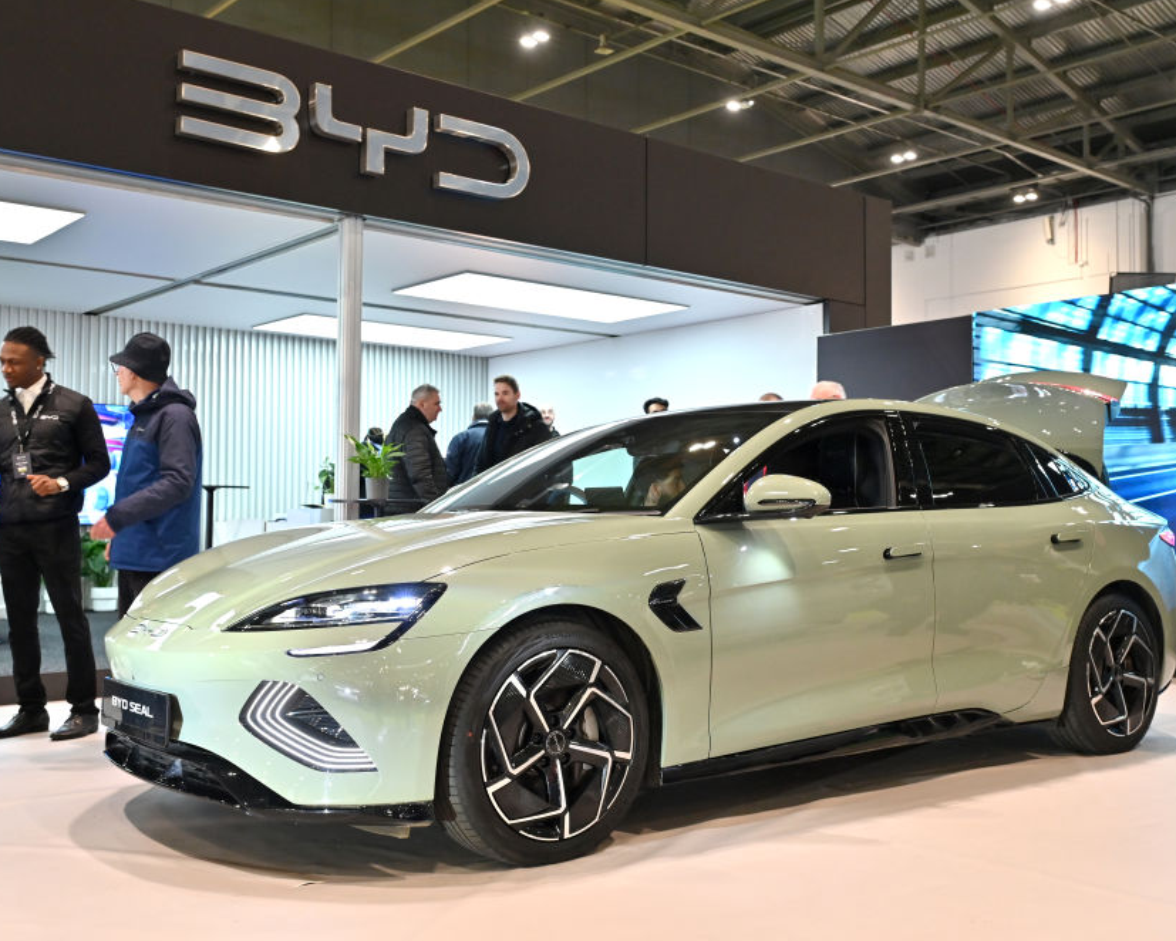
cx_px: 617
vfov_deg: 40.6
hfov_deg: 49.5
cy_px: 458
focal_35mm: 37
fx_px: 1273
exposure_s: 1/30
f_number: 5
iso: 1250
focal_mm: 31.5
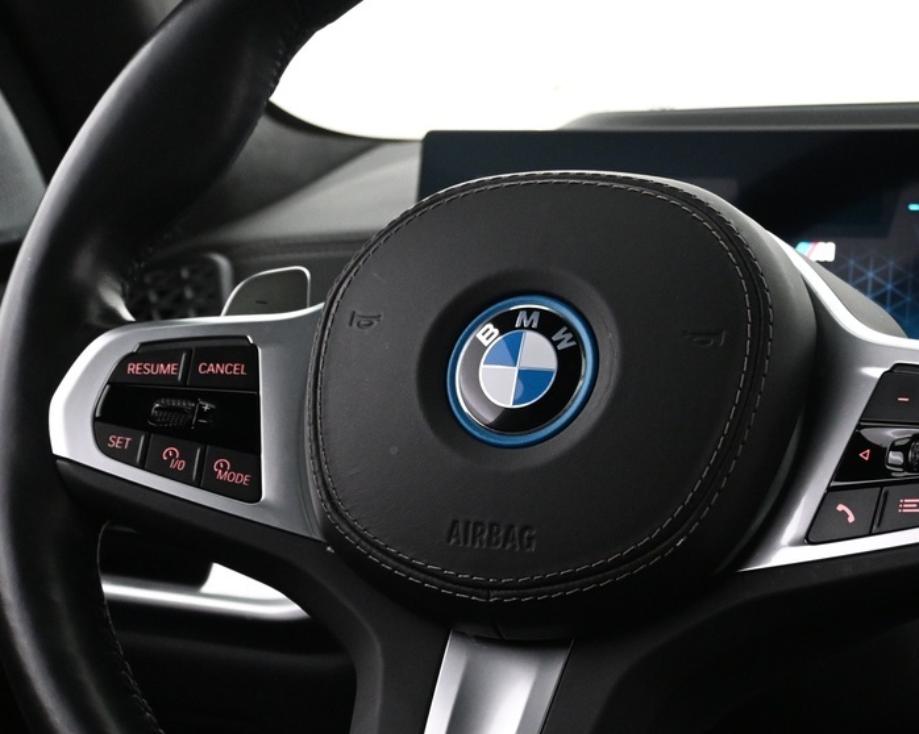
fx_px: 2311
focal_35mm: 85
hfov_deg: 22.5
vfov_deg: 18.0
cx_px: 502
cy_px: 447
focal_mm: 26
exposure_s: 1/25
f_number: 4.5
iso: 1600
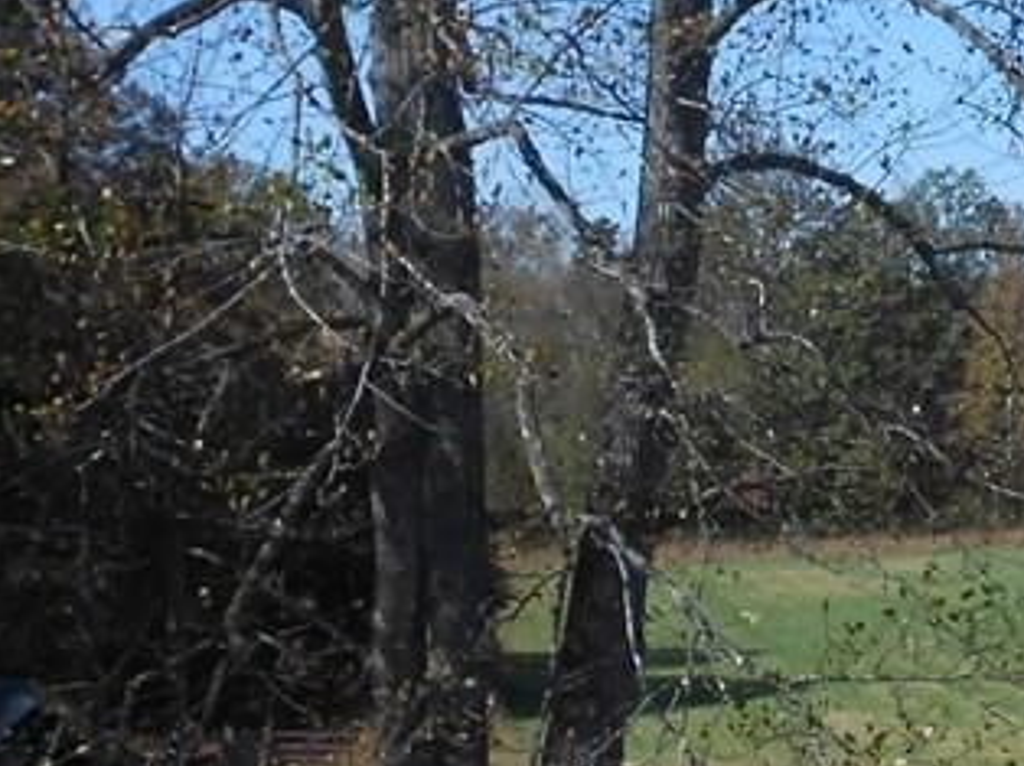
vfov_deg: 11.9
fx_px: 3665
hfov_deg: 14.6
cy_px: 570
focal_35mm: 124
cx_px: 1611
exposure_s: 1/640
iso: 80
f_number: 4.2
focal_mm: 6.8
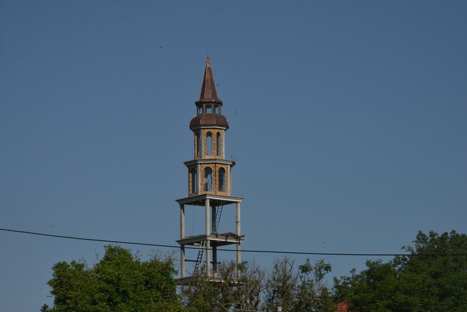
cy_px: 156
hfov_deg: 12.1
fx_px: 2206
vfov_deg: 8.1
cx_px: 234
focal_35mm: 170
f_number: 14
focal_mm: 170
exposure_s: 1/800
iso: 640
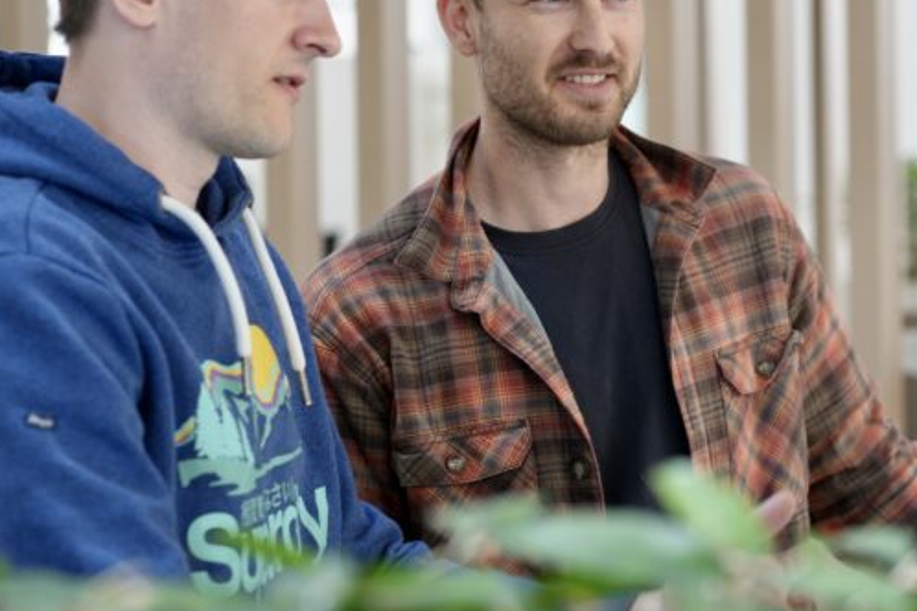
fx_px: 3337
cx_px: 635
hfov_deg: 15.6
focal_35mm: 131
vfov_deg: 10.4
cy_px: 164
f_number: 4
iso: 640
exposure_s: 1/160
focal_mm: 85
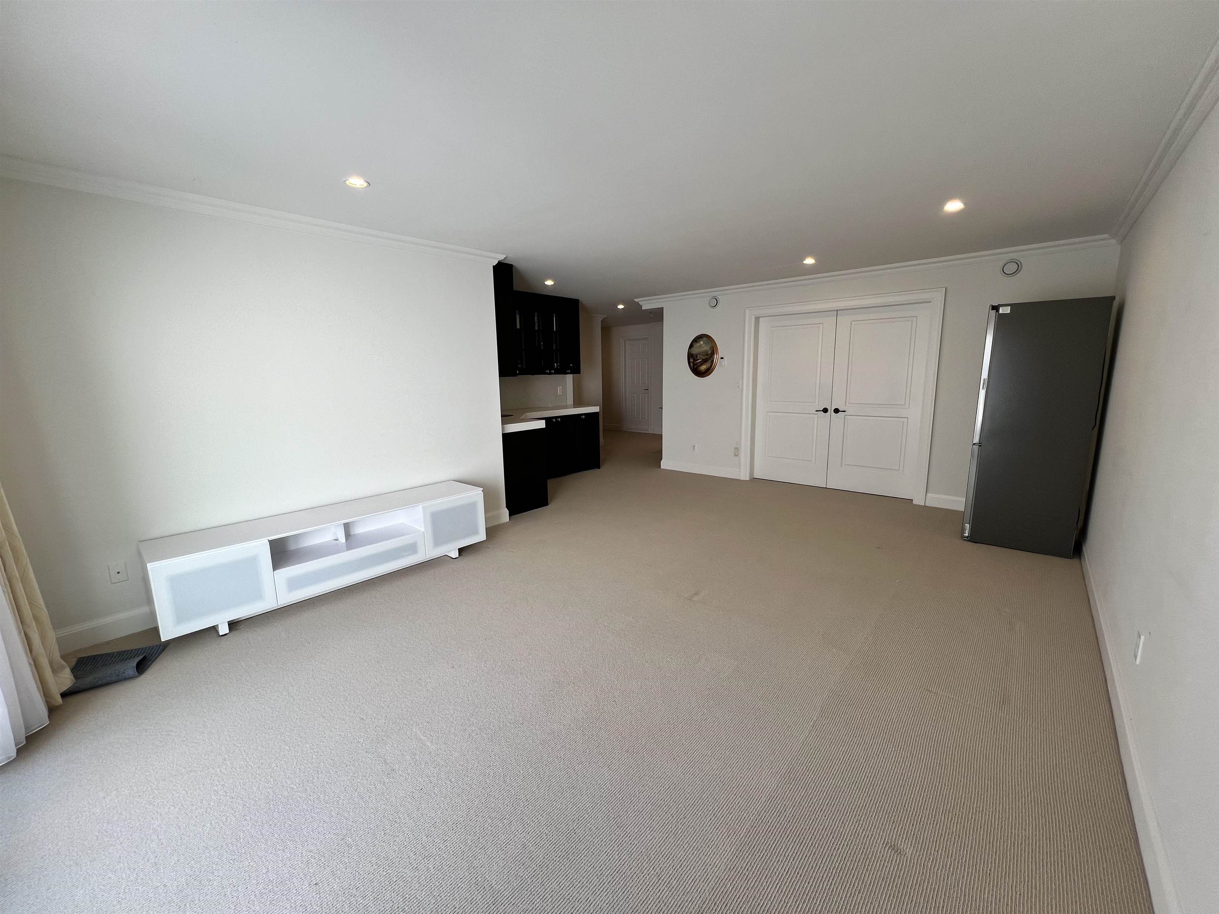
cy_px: 457
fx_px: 458
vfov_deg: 89.9
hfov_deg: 106.2
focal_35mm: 13
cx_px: 610
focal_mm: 1.57
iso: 50
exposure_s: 1/120
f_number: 1.8
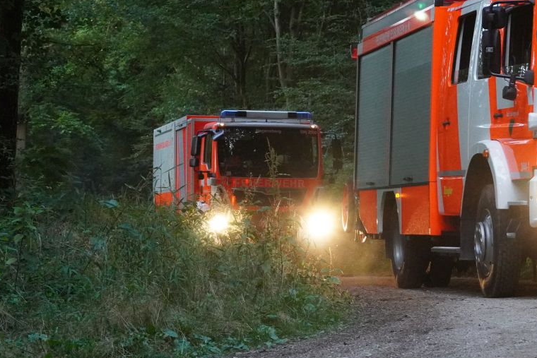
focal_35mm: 121
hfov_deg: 16.9
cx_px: 372
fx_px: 1802
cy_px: 108
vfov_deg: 11.3
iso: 8000
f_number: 5
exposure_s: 1/160
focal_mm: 51
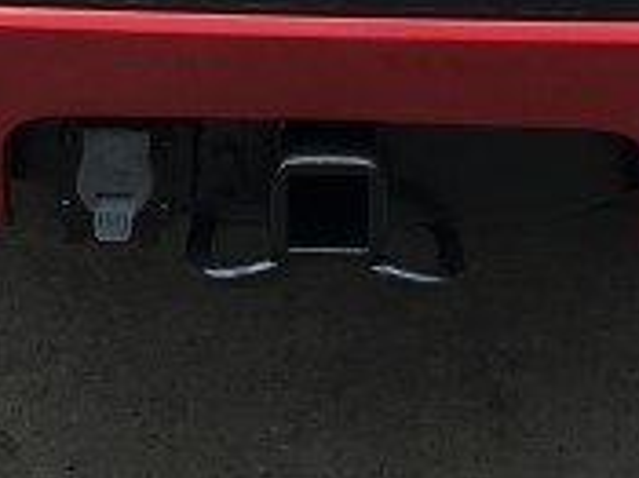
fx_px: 3136
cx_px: 288
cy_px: -624
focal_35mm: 170
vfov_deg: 8.1
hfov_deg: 11.6
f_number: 2.2
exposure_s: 1/390
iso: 25
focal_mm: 4.15
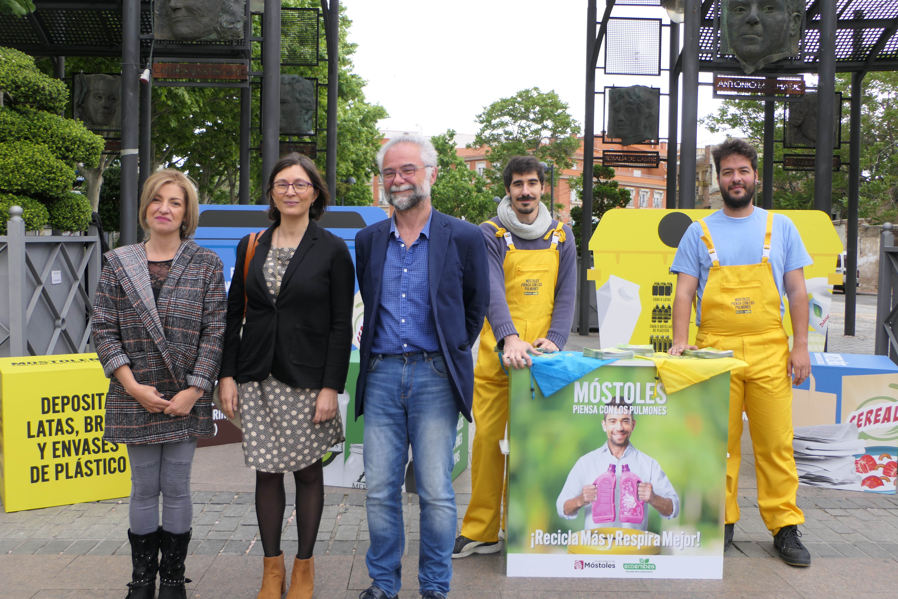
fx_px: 873
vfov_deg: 37.9
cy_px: 300
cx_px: 449
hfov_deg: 54.4
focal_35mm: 35
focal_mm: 12.7
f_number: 4
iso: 125
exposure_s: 1/320
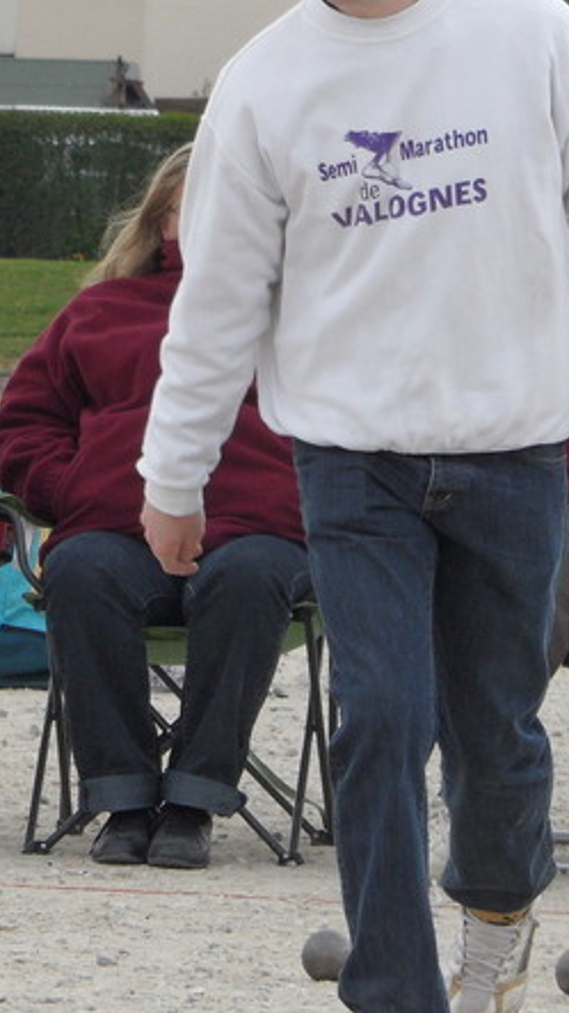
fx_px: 13312
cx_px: 105
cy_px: 233
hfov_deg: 2.4
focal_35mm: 496
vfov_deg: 4.4
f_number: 4.6
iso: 80
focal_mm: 34.8
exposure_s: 1/250
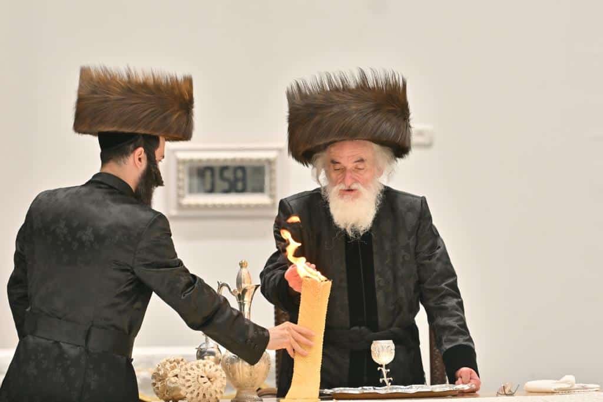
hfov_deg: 7.4
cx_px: 302
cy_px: 201
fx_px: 4638
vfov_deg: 5.0
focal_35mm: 277
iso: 250
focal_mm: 185
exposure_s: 1/250
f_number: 2.8
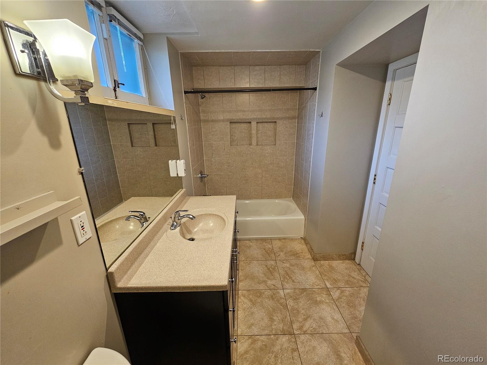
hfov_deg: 106.2
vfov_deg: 89.9
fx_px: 183
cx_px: 244
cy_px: 182
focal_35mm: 13
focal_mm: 2.2
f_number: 2.2
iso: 250
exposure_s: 1/60
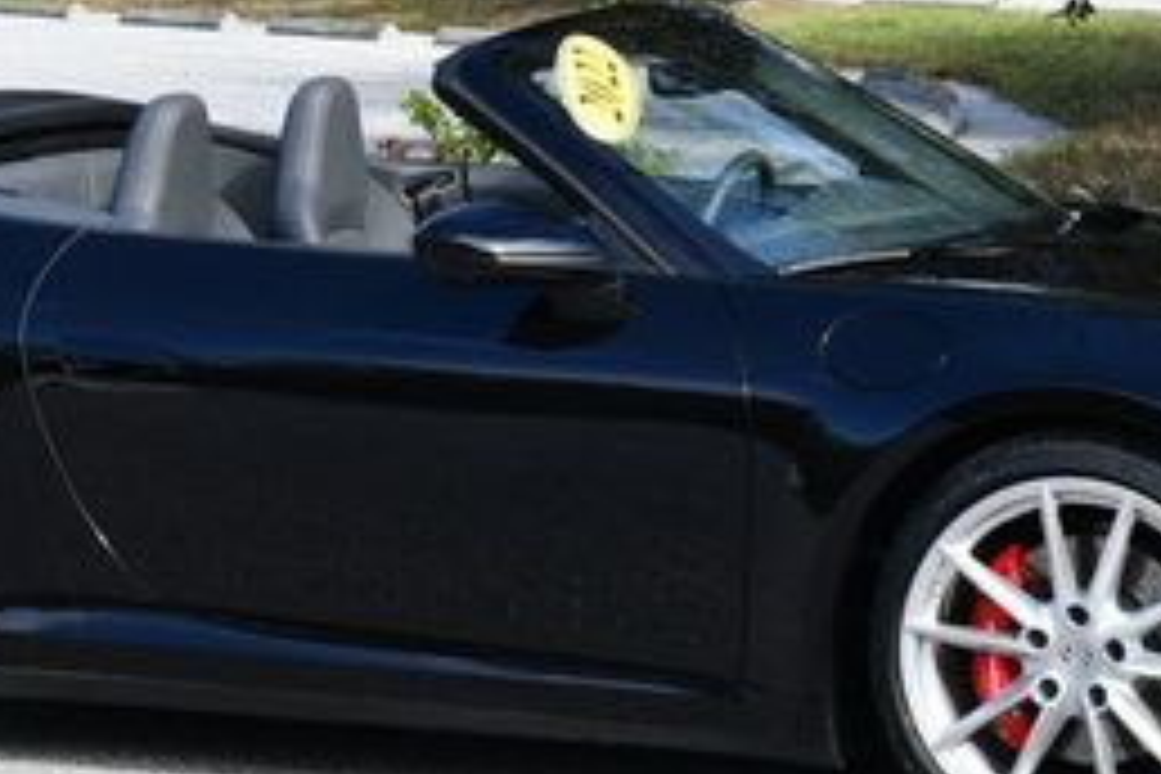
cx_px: 616
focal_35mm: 169
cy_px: 58
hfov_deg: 12.2
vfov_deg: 8.1
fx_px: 5450
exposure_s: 1/250
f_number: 8
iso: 200
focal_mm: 34
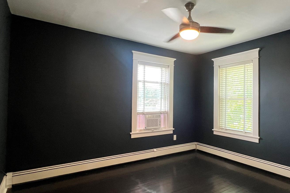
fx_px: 169
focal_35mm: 21
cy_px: 97
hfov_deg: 80.7
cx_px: 166
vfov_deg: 59.5
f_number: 1.8
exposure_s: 1/60
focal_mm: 1.57
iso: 125
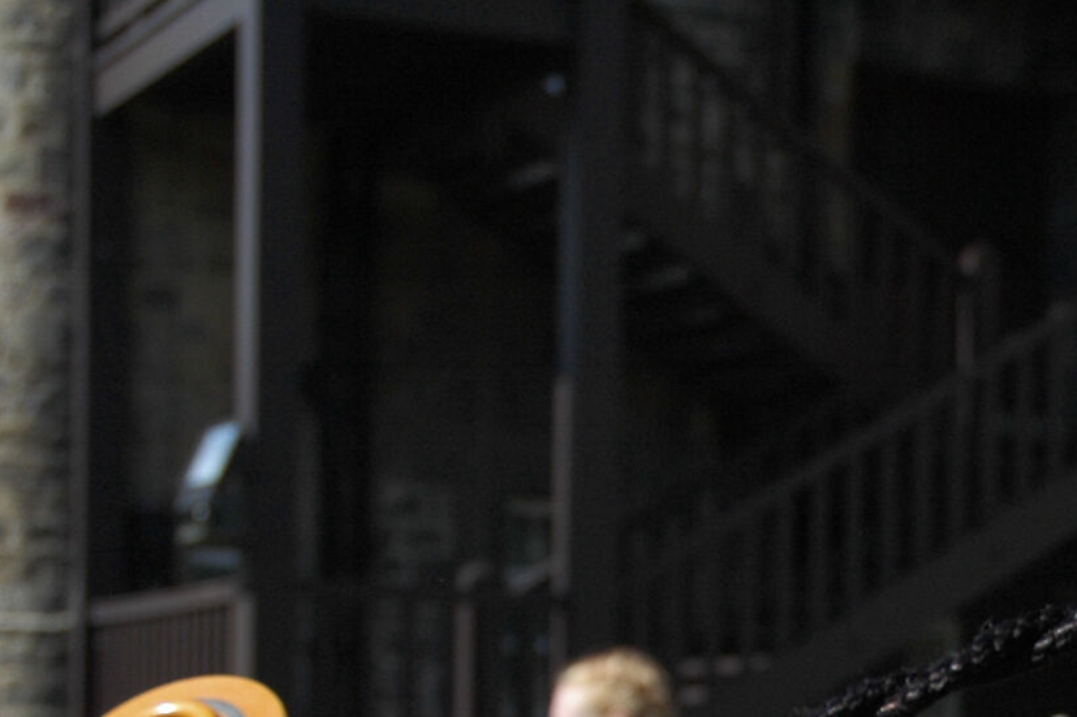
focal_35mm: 117
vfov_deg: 11.4
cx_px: 1179
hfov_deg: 16.9
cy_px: 898
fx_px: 3513
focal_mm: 27
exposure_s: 1/1000
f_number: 4
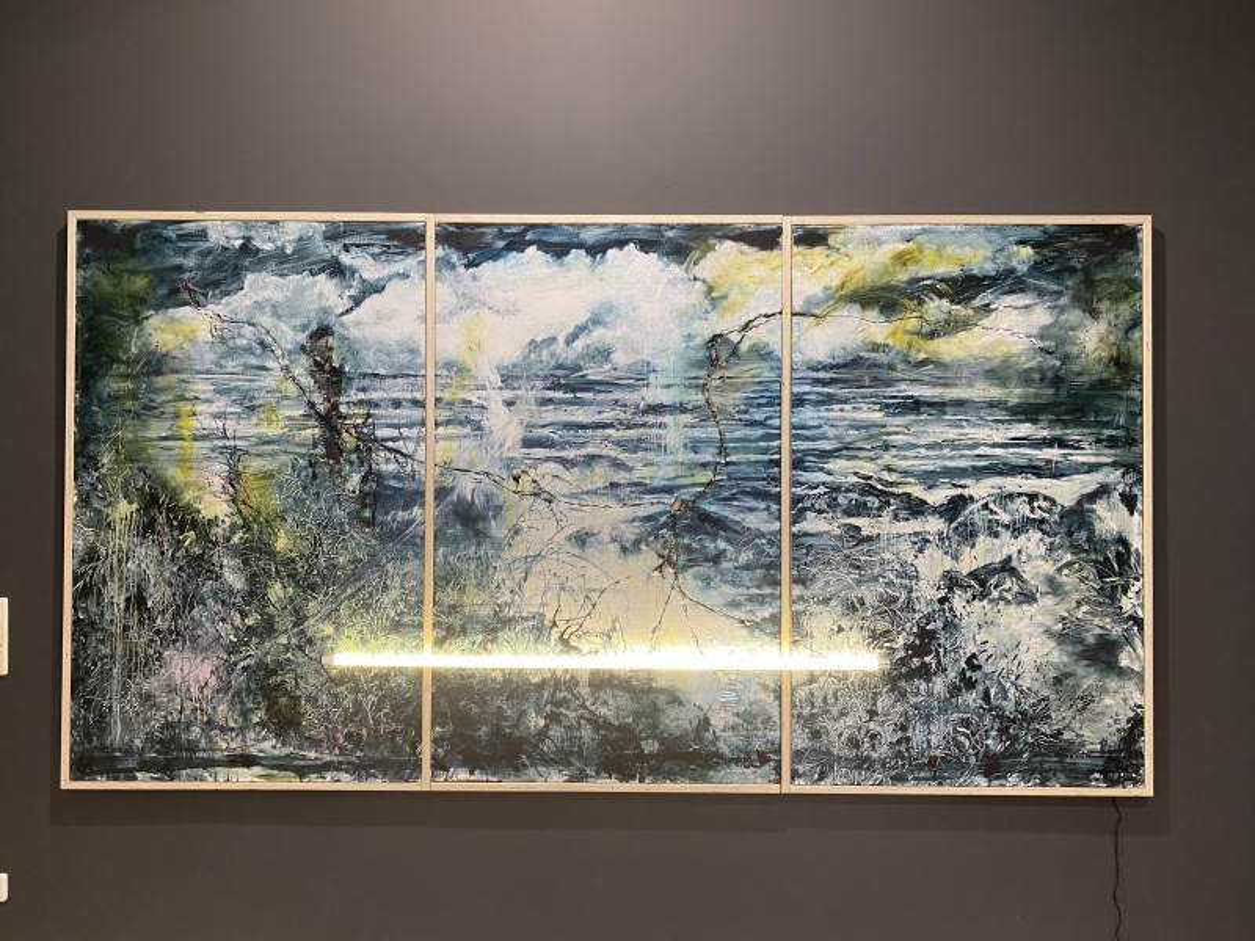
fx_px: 943
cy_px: 470
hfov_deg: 67.3
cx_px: 628
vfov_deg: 53.1
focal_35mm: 26
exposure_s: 1/50
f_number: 1.8
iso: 125
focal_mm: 4.25
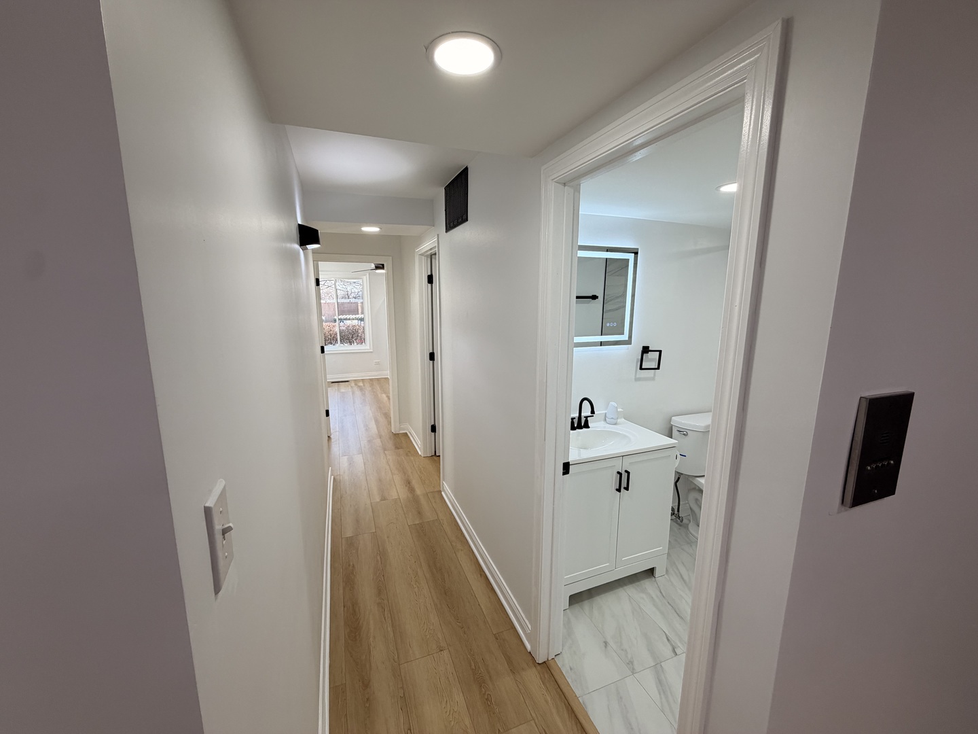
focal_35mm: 14
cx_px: 489
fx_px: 396
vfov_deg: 85.7
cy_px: 367
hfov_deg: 102.1
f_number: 2.2
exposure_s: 1/120
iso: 80
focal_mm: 2.22
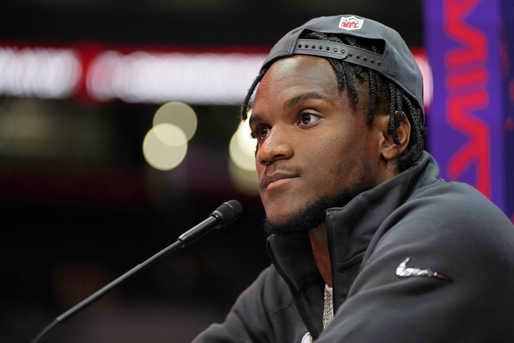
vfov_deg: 9.0
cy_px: 172
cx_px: 257
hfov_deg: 13.4
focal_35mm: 153
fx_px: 2184
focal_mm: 153
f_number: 2.8
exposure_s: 1/500
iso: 4000
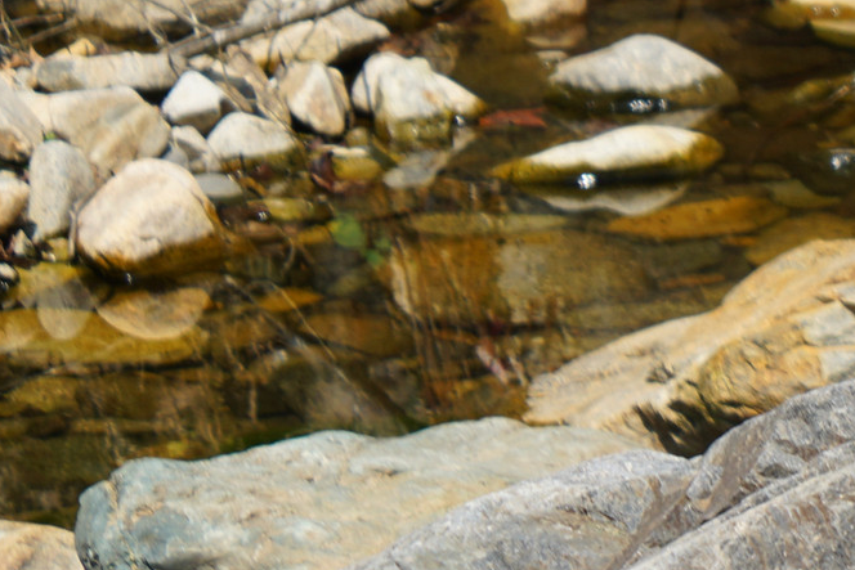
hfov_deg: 4.7
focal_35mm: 422
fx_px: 10024
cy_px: -962
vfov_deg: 3.2
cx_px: 2301
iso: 100
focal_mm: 70
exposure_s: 1/250
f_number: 7.1
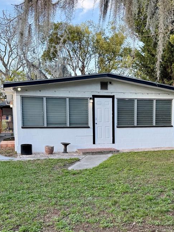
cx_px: 110
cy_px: 141
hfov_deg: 32.7
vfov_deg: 42.7
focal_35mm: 44
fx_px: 295
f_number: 1.78
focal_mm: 6.76
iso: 100
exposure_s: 1/575
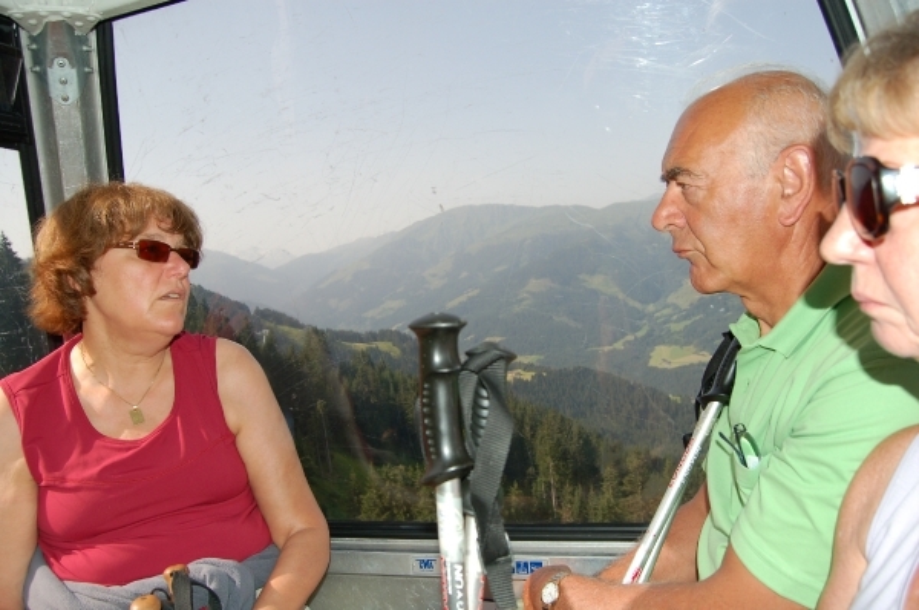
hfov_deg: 67.5
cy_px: 305
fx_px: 688
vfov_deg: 47.8
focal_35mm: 27
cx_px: 460
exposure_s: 1/500
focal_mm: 18
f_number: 5.6
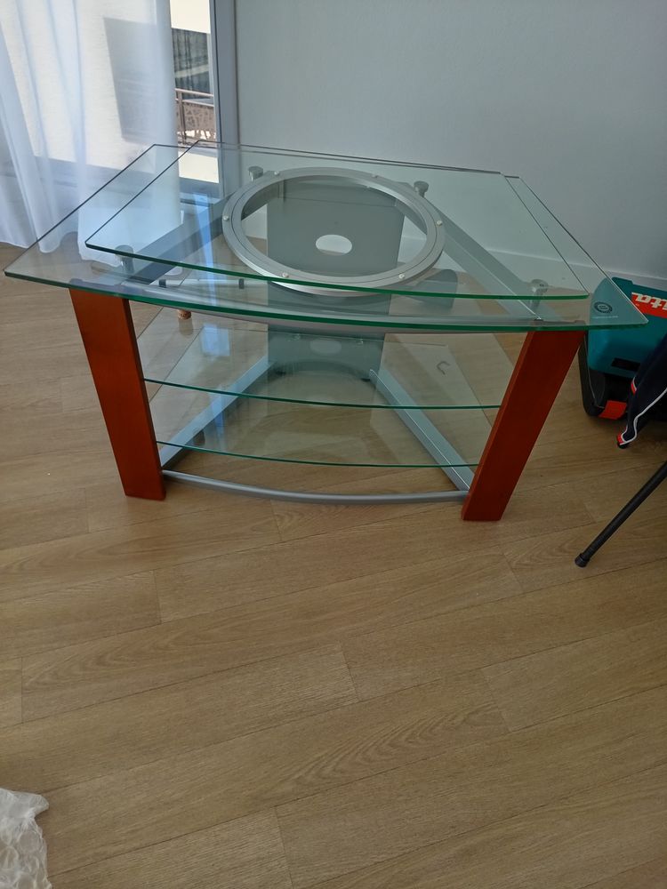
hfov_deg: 53.1
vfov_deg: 67.3
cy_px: 444
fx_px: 668
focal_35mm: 26
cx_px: 334
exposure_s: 1/205
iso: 100
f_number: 1.8
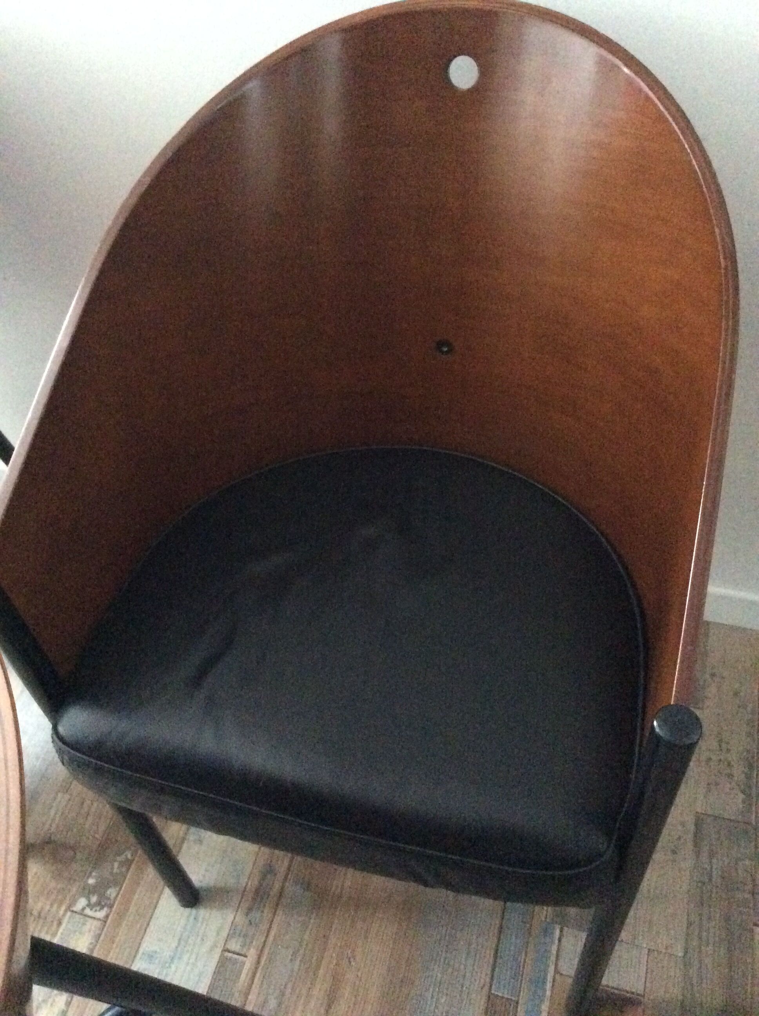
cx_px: 380
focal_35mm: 32
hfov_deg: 44.1
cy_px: 508
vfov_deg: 56.9
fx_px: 938
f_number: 2.4
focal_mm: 3.3
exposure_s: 1/17
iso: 800
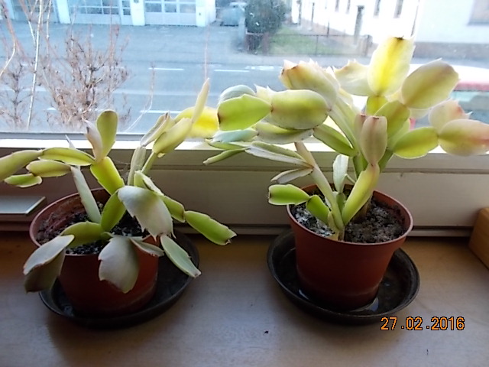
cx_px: 244
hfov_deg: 67.3
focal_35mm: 26
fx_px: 367
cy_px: 184
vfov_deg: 53.1
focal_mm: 4.6
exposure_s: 1/25
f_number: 3.2
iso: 80
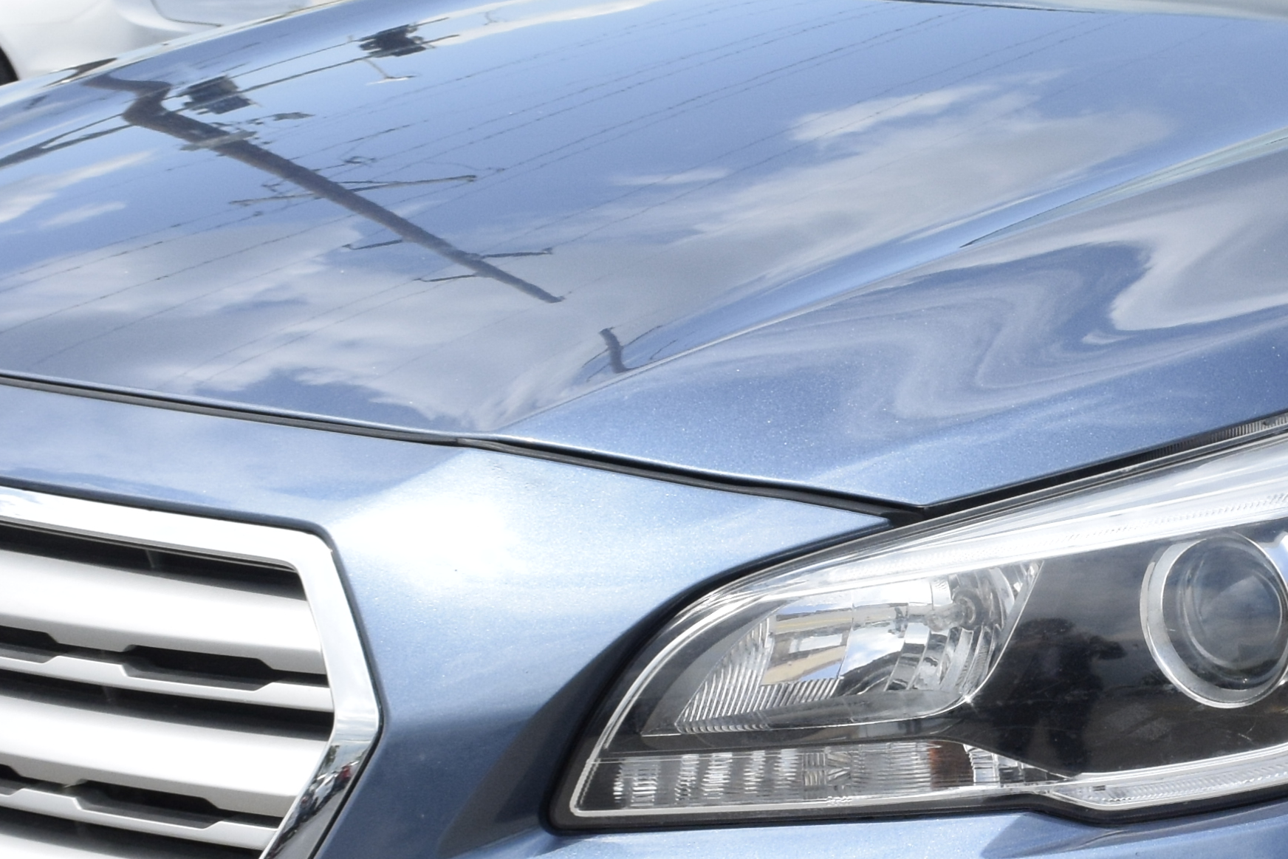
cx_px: 1153
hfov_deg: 22.1
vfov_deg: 15.1
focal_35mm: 90
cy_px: 615
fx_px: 3220
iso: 160
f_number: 5.6
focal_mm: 11.4
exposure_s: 1/500
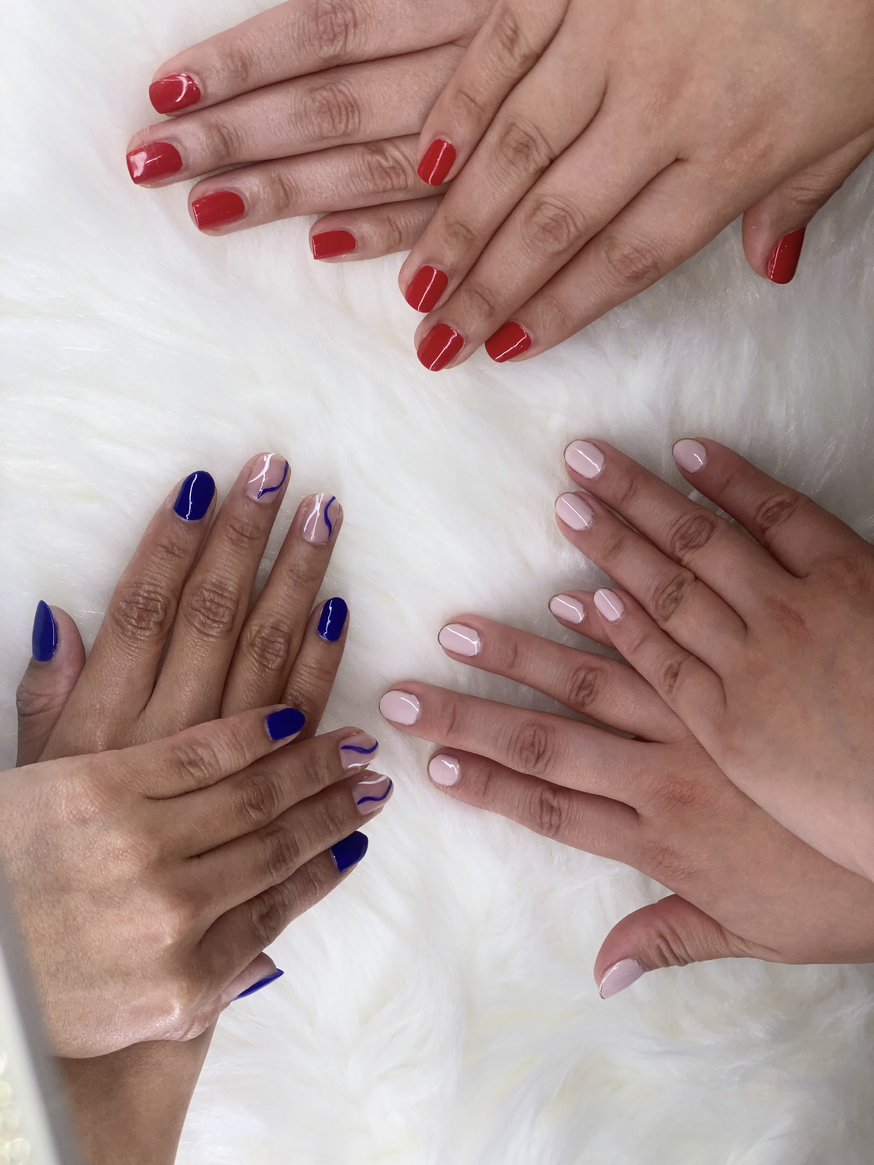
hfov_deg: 28.0
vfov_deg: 36.8
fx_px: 1751
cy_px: 582
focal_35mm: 52
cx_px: 437
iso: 20
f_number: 2
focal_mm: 6
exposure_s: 1/316
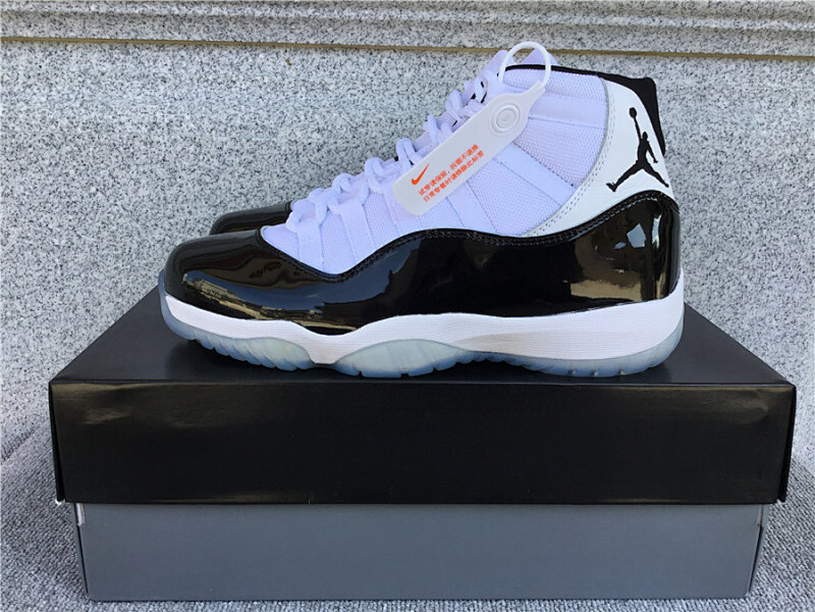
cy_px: 306
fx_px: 730
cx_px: 408
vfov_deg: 45.4
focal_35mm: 31
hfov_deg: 58.4
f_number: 2.4
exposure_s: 1/257
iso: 25
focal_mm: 3.3
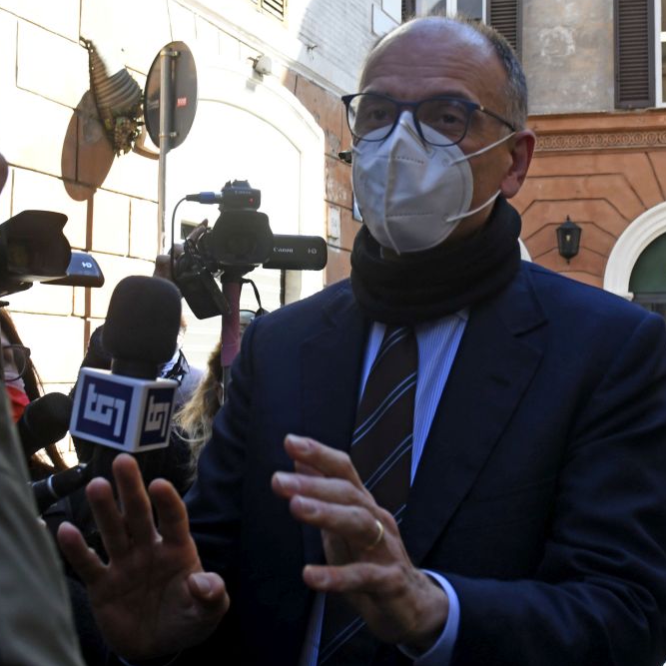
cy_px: 332
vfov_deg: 36.1
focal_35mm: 47
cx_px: 432
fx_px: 1023
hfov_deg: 35.8
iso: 640
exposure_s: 1/250
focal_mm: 24
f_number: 6.3
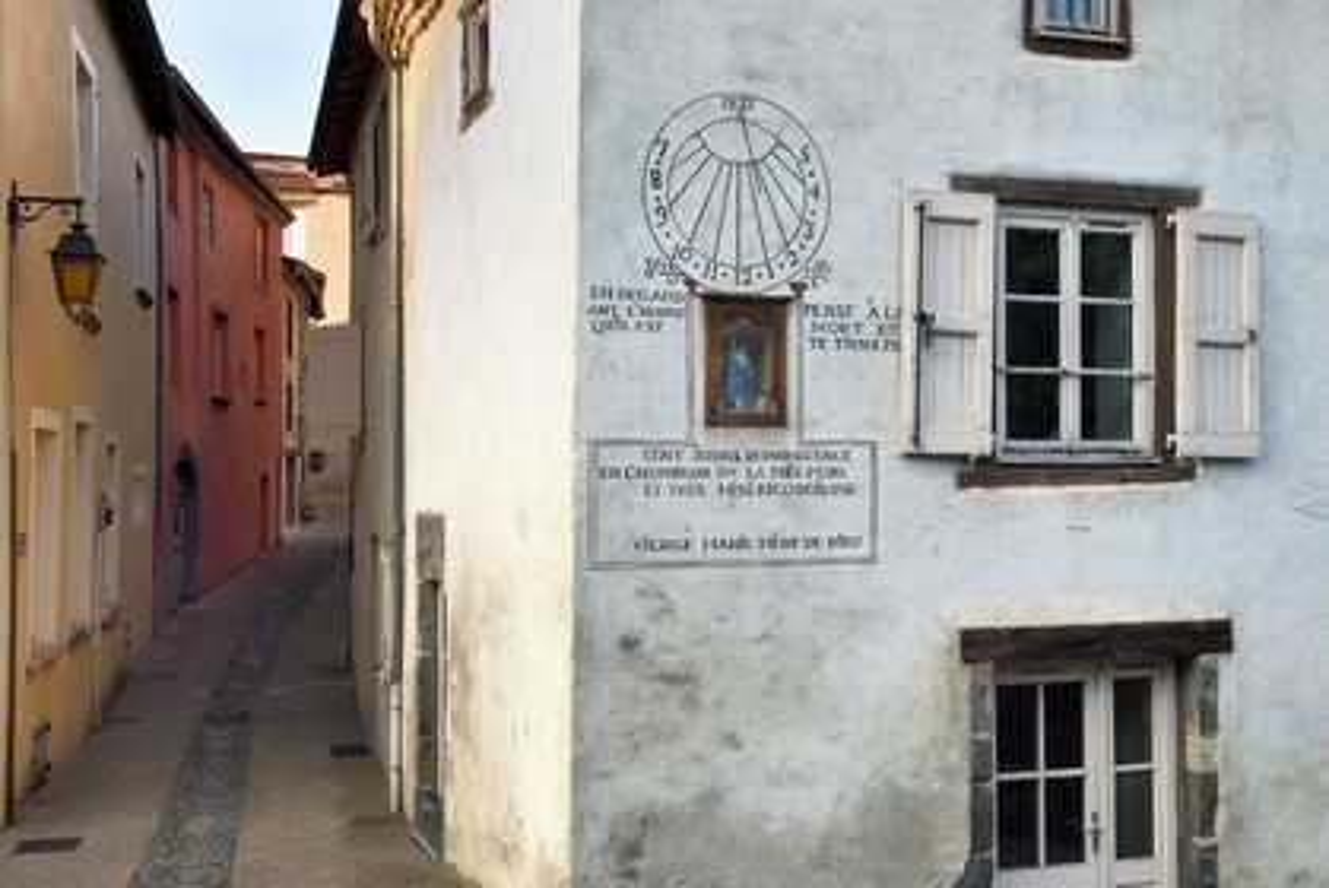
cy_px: 444
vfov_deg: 36.9
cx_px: 664
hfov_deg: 53.1
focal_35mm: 36
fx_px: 1330
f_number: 8
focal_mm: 36
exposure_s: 1/200
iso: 400
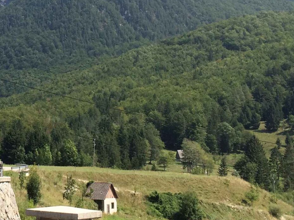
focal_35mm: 80
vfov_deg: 18.2
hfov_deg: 23.7
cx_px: 20
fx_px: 679
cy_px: 28
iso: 32
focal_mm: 4.15
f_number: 2.2
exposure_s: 1/1642
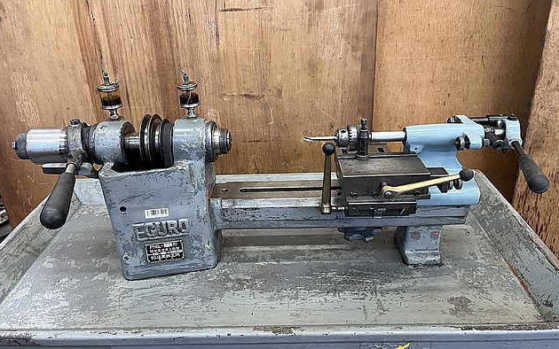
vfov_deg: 44.6
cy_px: 174
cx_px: 281
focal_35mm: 28
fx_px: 427
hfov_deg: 66.5
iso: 200
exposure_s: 1/60
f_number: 1.6
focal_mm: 5.1
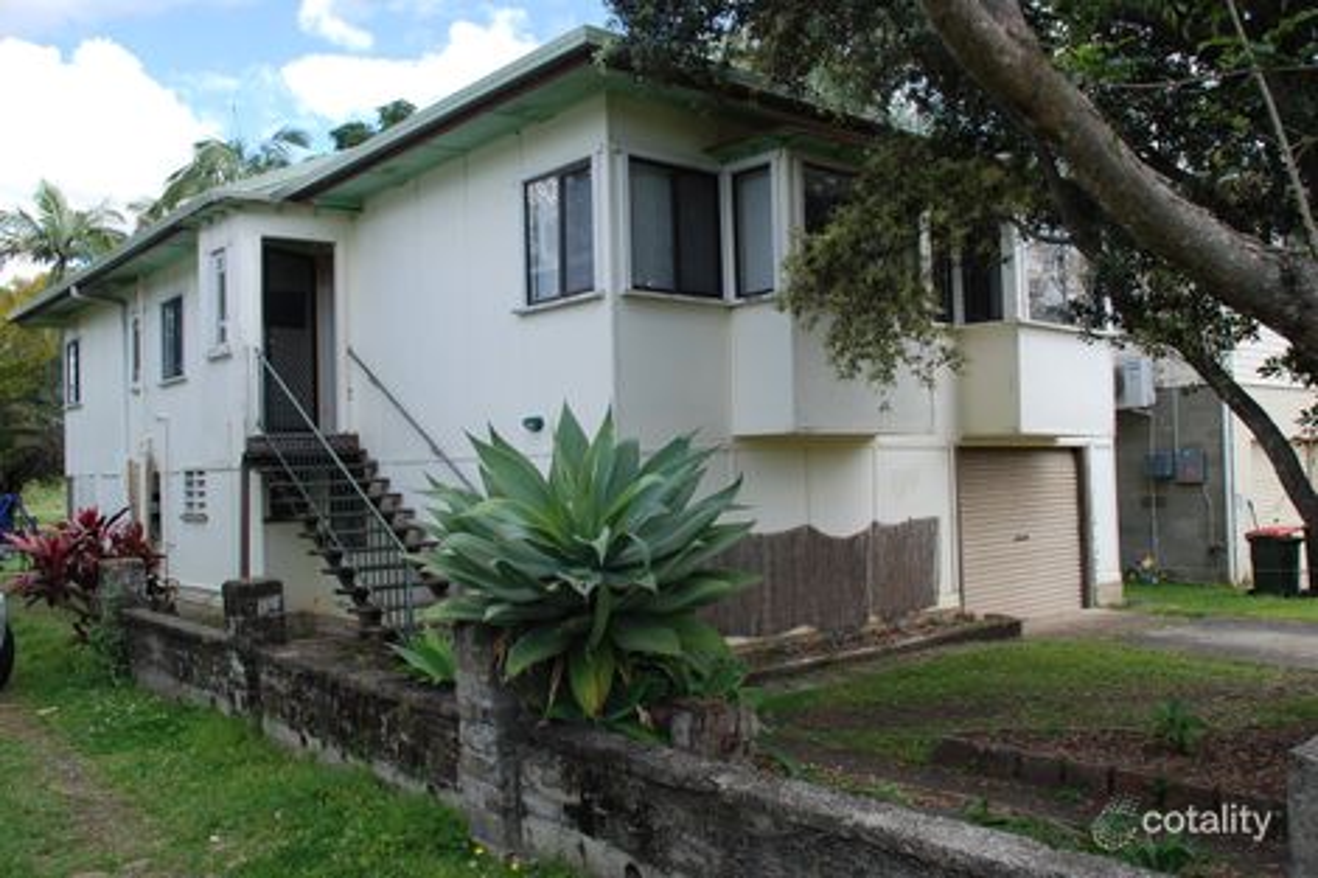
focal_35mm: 30
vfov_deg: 43.6
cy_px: 439
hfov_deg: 61.9
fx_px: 1098
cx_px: 659
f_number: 5.6
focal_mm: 20
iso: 100
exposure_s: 1/125
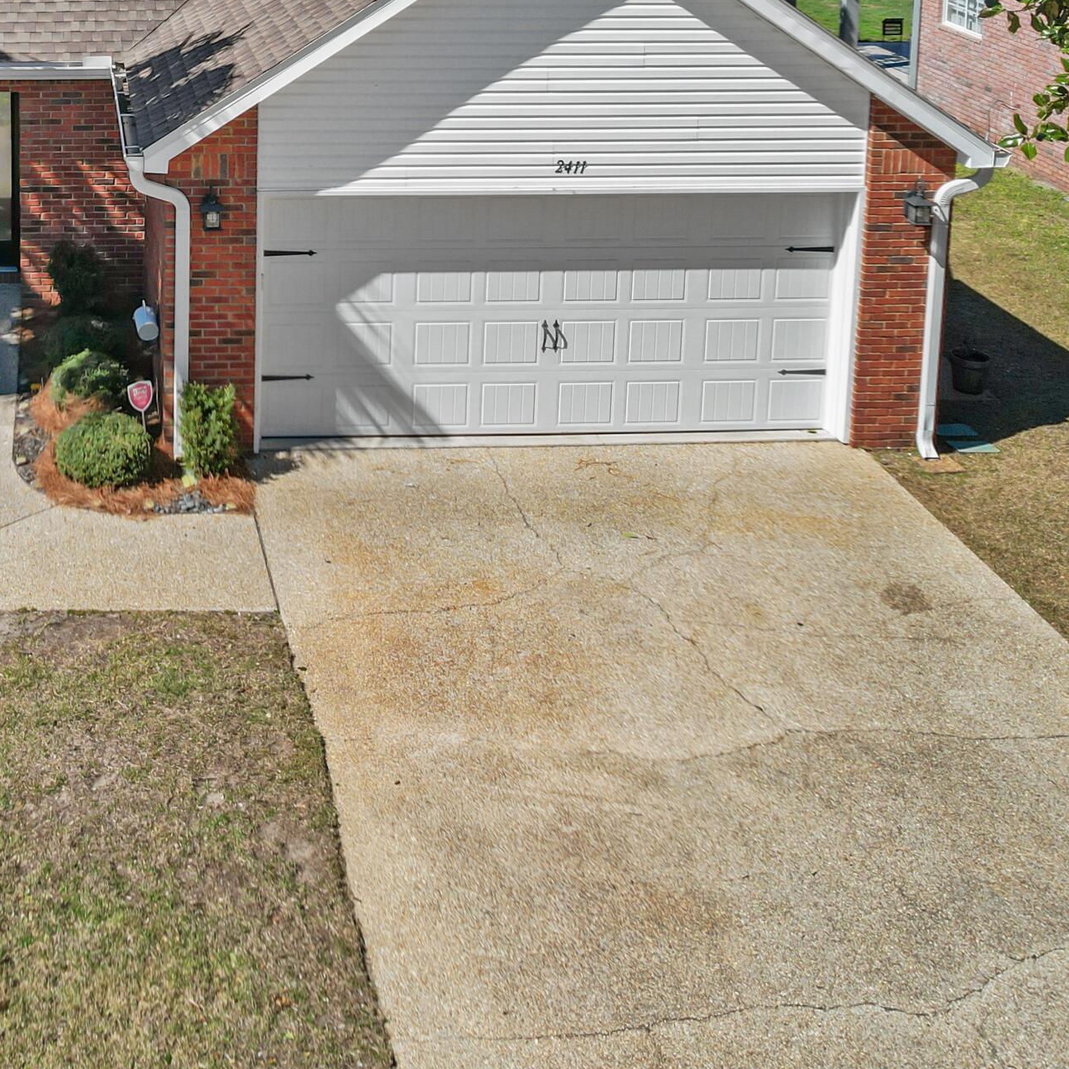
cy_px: 282
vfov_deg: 37.5
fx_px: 1537
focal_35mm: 44
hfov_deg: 36.7
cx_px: 180
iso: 100
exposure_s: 1/1000
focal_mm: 8.38
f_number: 2.8
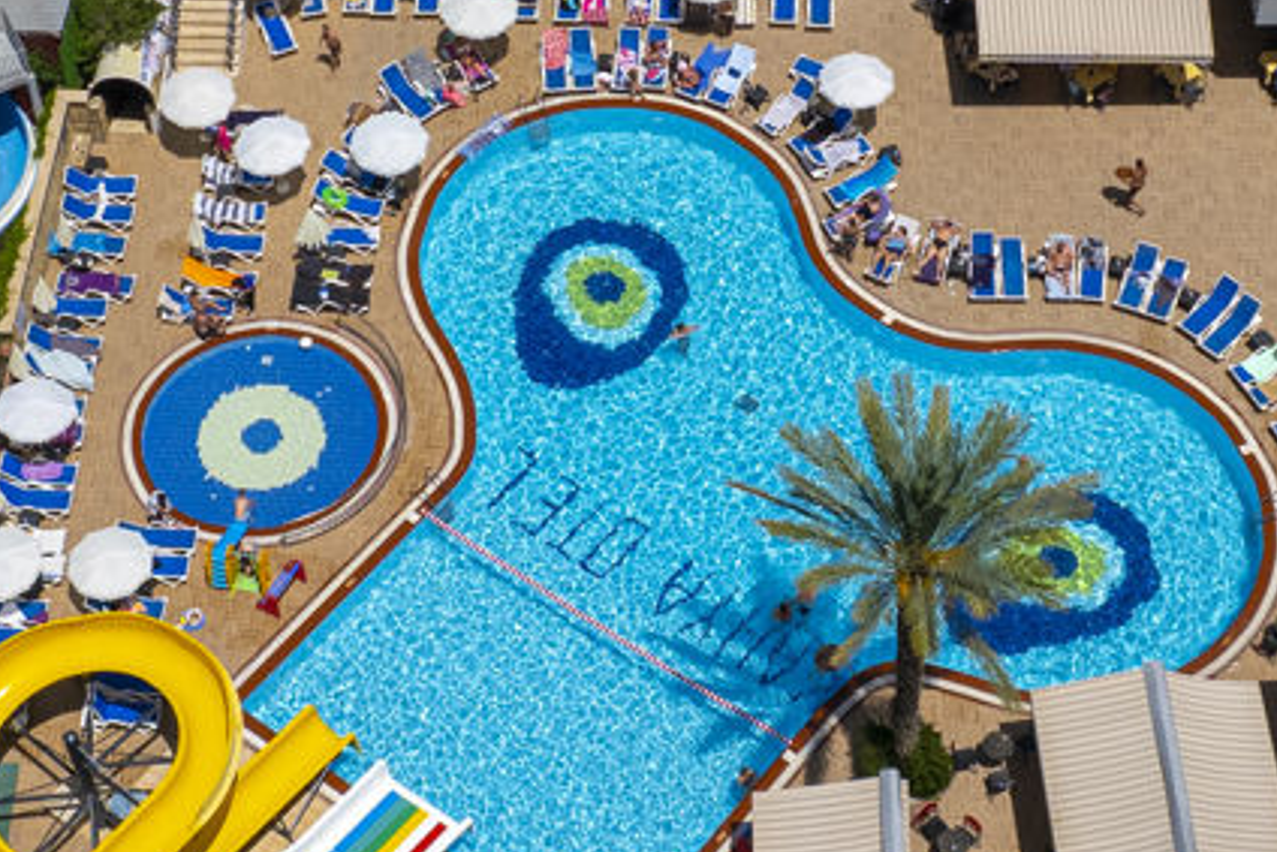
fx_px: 2945
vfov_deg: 16.3
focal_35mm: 83
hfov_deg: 24.4
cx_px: 732
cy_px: 166
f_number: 2.8
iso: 110
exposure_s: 1/5000
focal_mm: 8.38
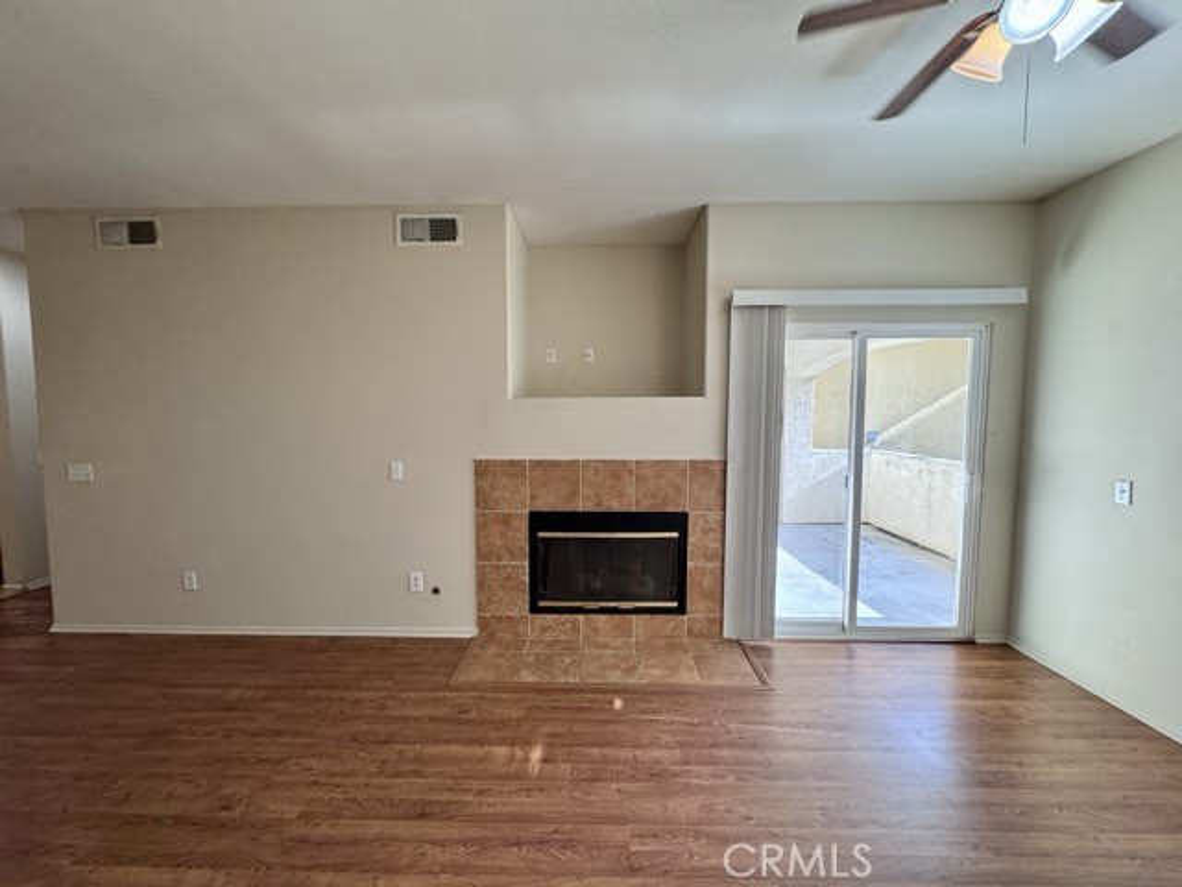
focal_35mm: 14
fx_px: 478
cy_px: 444
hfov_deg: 102.1
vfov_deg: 85.7
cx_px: 591
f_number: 2.2
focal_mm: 2.22
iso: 200
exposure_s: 1/120
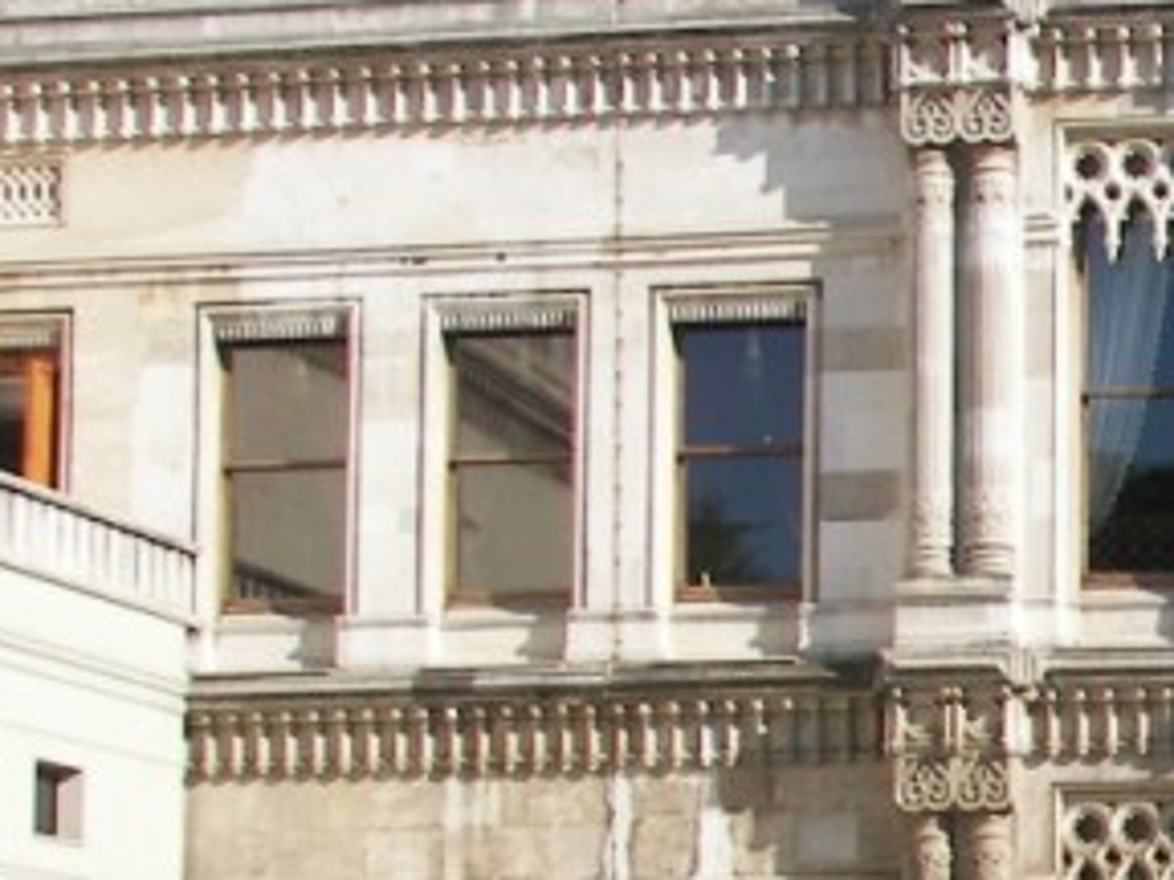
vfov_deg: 11.5
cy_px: 860
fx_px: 4341
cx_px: 1700
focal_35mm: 128
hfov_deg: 14.5
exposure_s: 1/800
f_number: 2.8
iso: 50
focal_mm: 6
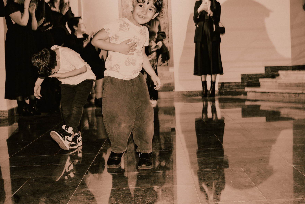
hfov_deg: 38.0
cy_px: 74
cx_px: 186
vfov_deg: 25.9
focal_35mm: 52
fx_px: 441
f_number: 6.3
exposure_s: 1/15
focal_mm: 36
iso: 2000
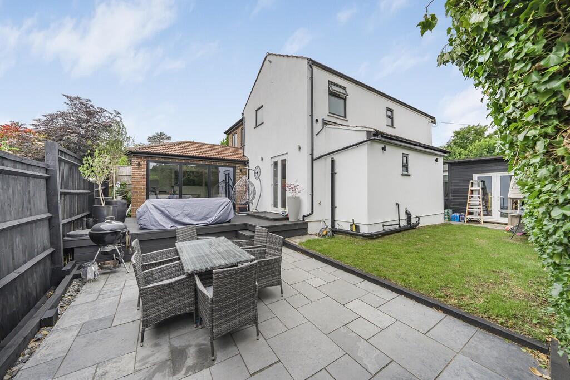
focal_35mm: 13
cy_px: 190
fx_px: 206
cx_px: 285
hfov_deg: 108.3
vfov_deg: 85.4
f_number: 9
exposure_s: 1/320
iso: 320
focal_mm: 13
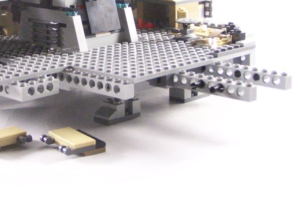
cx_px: 87
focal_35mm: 101
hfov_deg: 20.1
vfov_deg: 13.4
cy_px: 18
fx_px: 833
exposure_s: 1/45
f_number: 3.1
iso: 400
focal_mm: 9.3
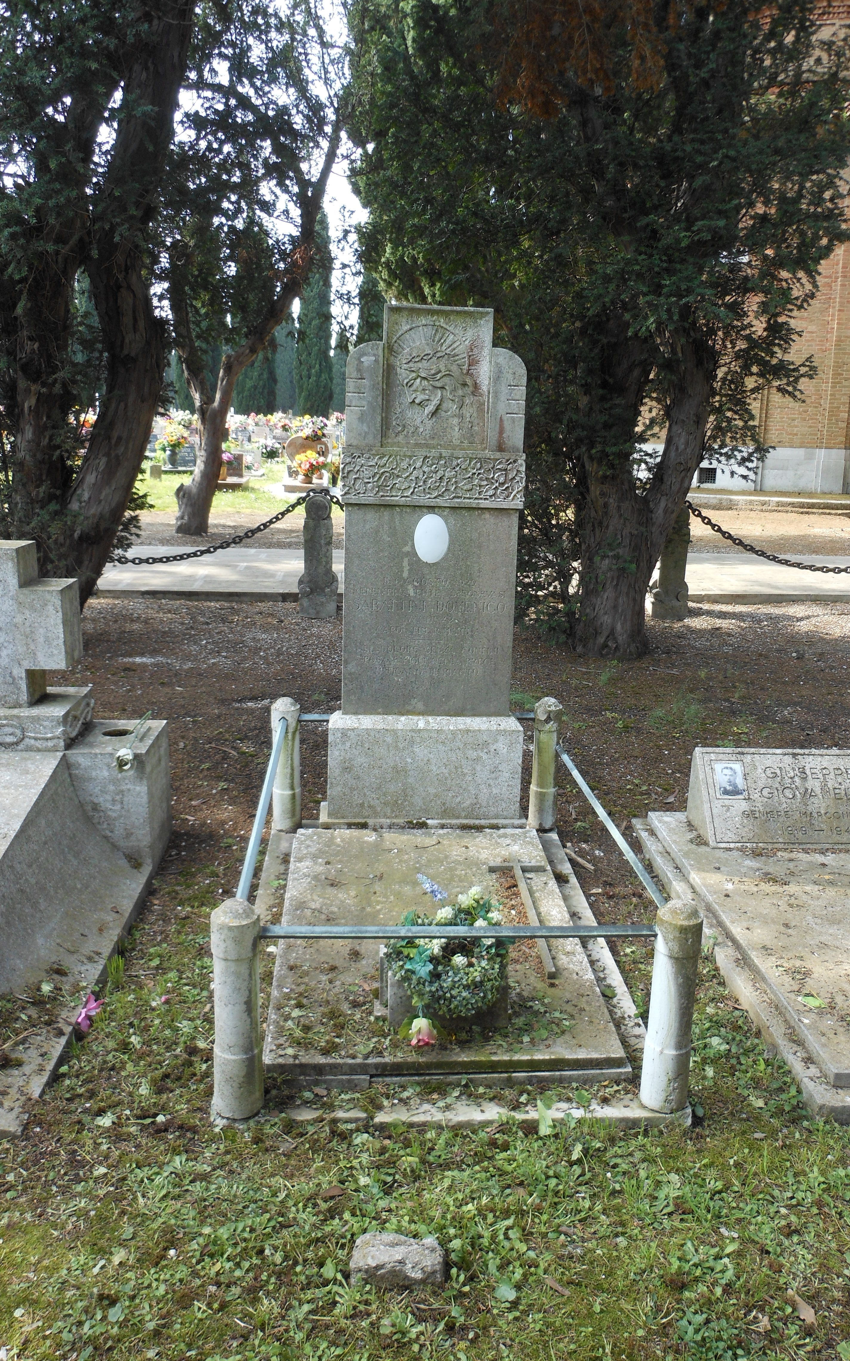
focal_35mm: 30
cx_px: 477
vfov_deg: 62.9
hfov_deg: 41.8
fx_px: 1112
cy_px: 679
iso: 80
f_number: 3.7
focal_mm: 5
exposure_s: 1/100
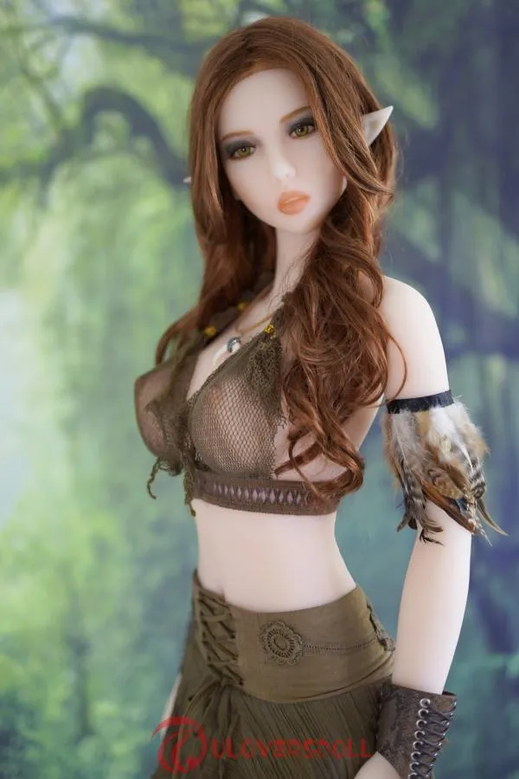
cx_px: 260
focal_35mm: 50
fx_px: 1081
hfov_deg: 27.0
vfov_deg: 39.6
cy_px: 390
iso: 100
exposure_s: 1/30
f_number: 1.4
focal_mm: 50
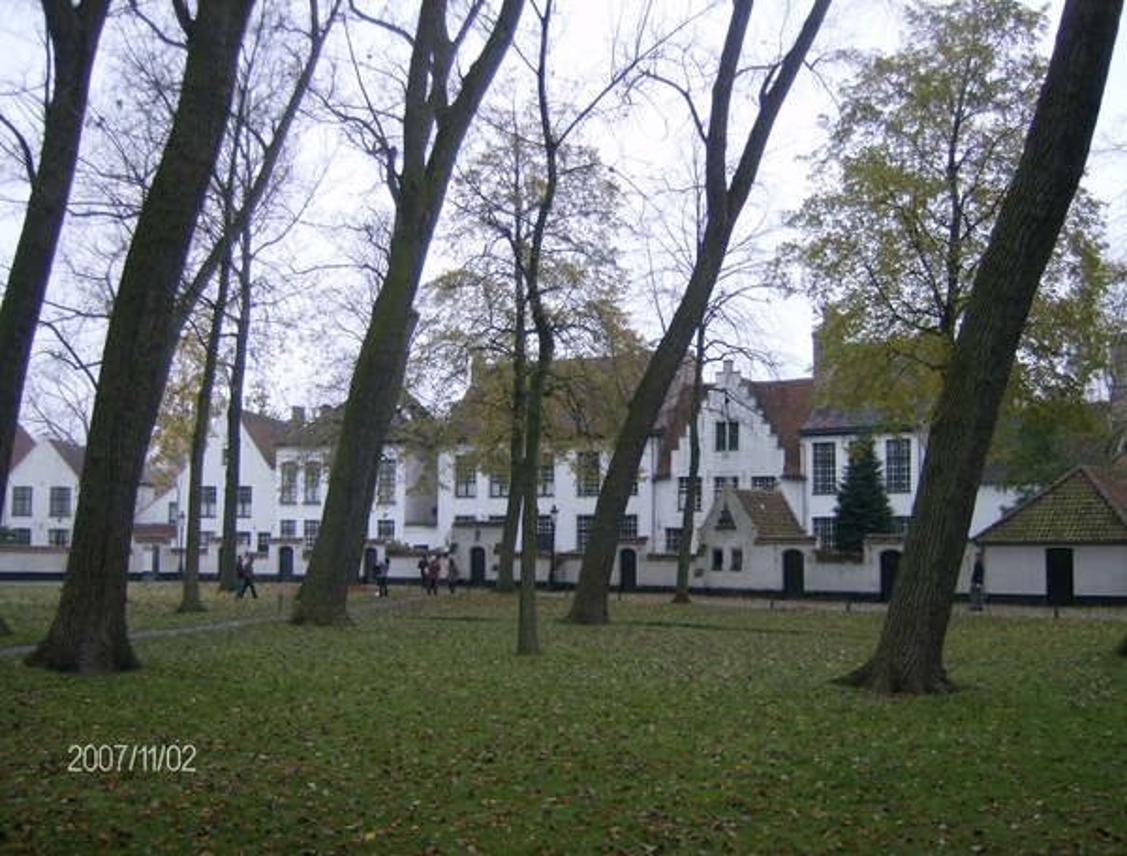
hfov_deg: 51.1
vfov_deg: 40.0
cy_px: 428
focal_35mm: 36
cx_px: 564
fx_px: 1178
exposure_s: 1/136
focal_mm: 6
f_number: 2.8
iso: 100
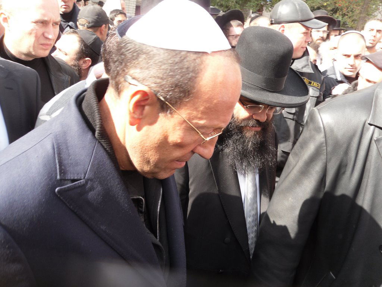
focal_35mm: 35
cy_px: 144
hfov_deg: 52.6
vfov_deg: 40.7
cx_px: 191
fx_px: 386
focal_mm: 6.3
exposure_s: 1/103
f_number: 3.5
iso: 80
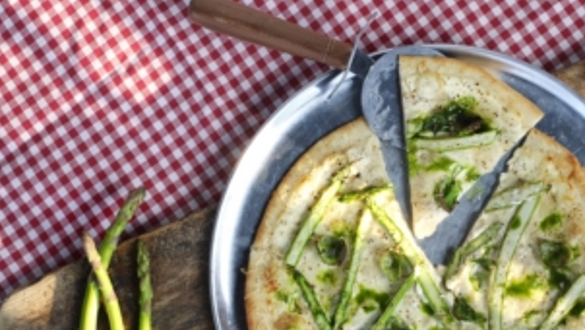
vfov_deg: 13.3
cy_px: 243
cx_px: 372
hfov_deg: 23.3
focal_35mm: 91
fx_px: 1412
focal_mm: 80
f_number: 8
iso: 400
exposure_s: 1/20
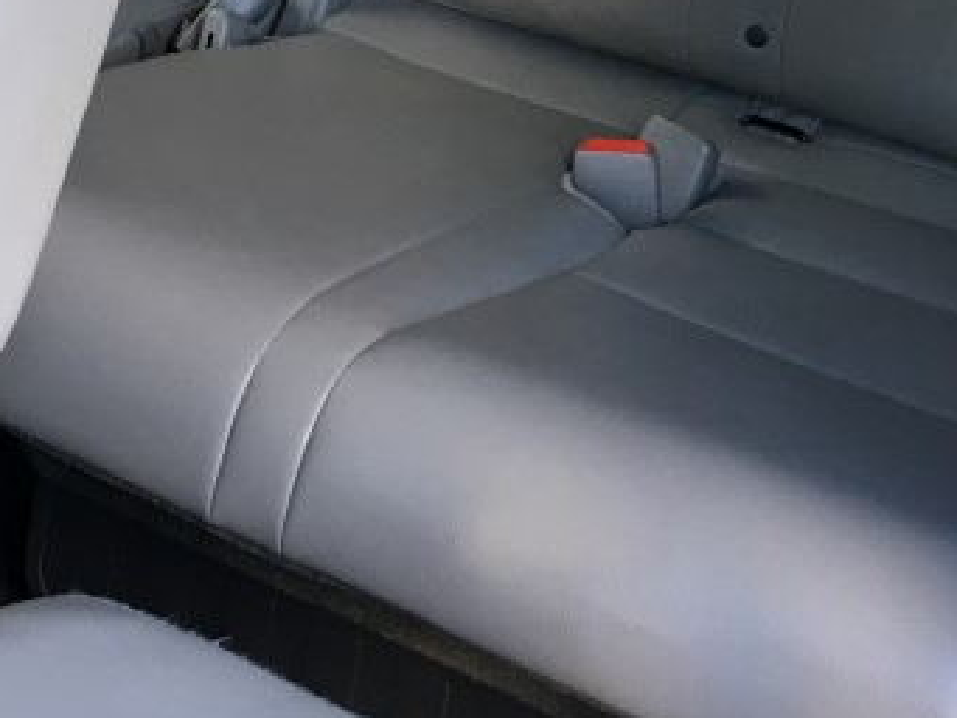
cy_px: -62
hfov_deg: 22.4
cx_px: 286
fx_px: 2406
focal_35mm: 87
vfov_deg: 16.5
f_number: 2.2
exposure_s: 1/30
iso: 64
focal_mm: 4.15
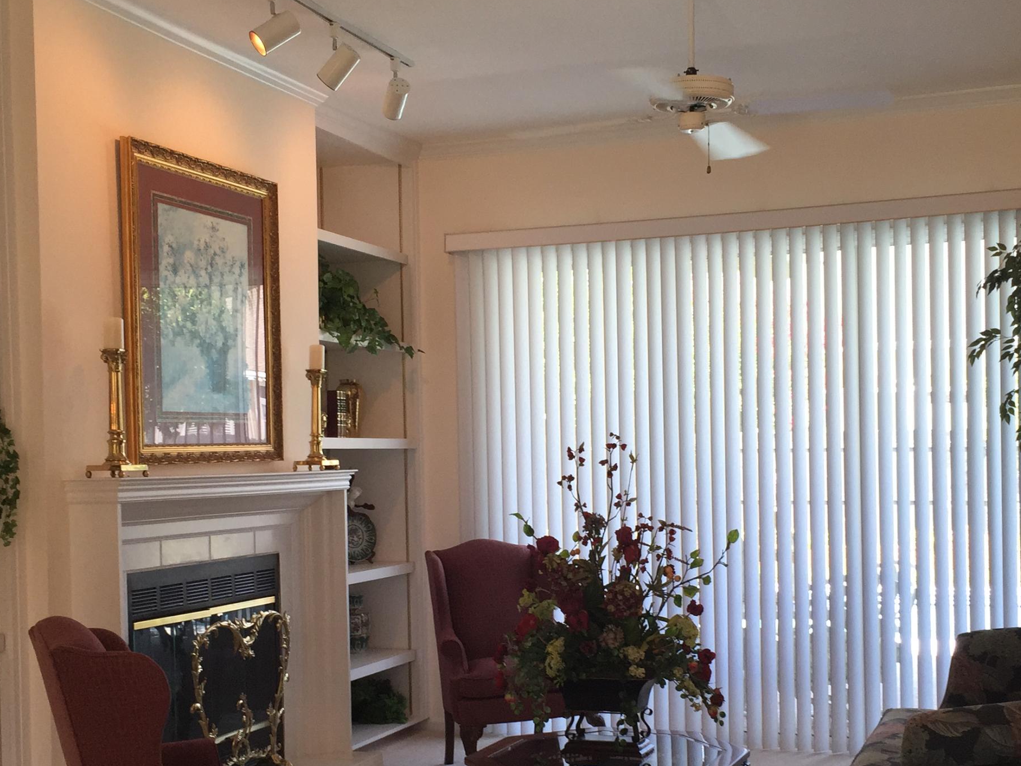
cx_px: 541
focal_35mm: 48
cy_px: 481
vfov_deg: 30.1
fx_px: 1415
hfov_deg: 39.6
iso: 50
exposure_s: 1/120
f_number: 2.2
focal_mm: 4.15
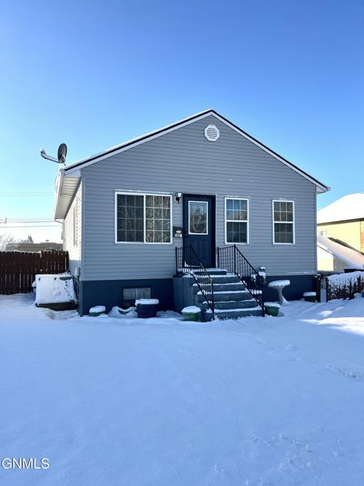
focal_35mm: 26
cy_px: 243
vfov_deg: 67.3
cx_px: 182
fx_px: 365
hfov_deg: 53.0
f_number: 1.6
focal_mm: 5.1
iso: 50
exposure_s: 1/2825
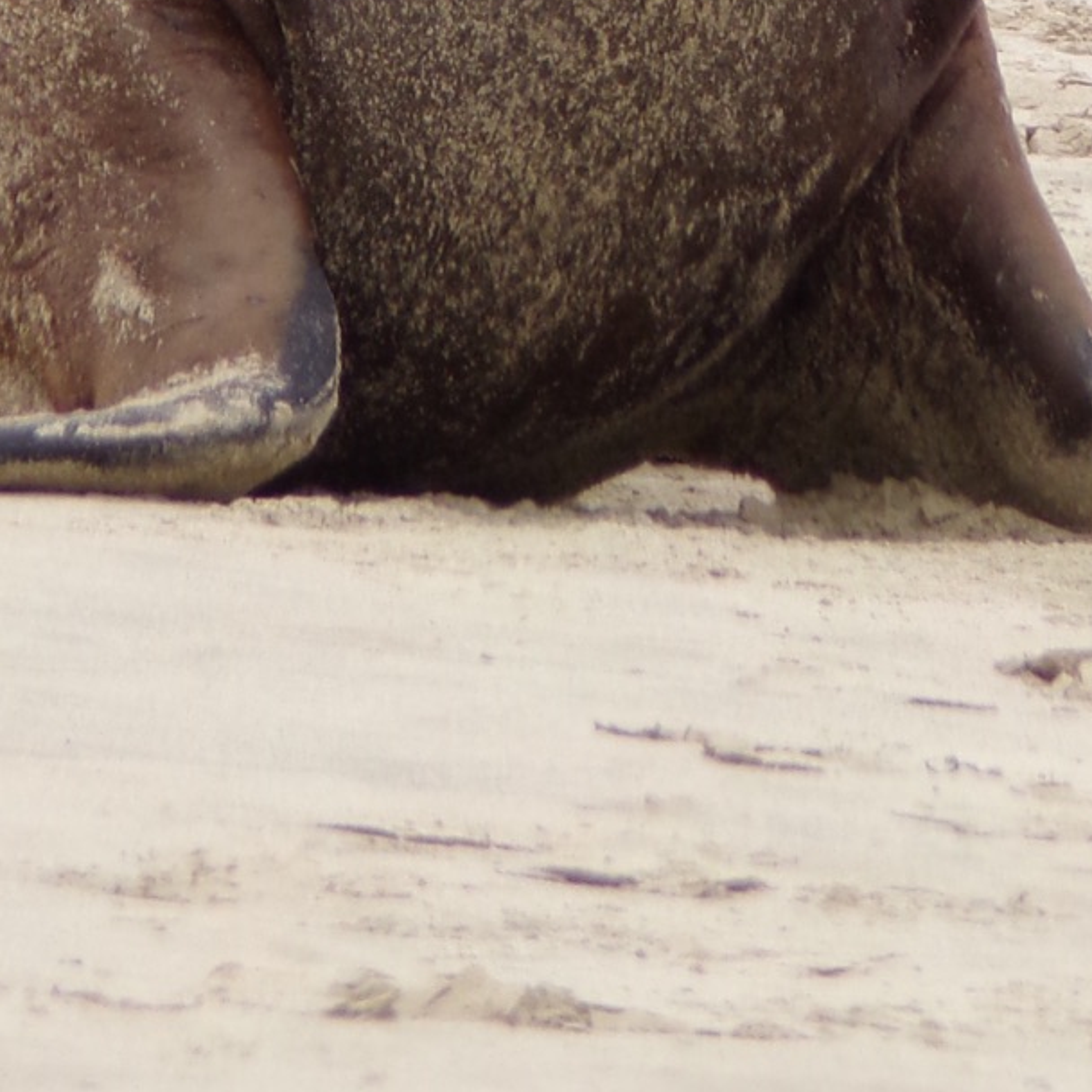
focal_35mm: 2089
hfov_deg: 0.8
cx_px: 356
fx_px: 74557
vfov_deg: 0.8
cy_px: -415
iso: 80
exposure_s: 1/250
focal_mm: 129
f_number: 6.5
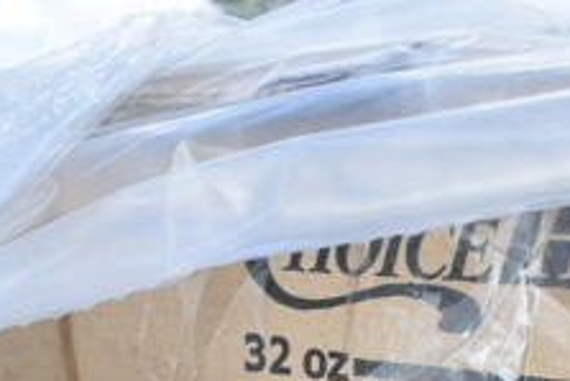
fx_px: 1172
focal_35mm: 74
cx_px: 527
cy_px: 519
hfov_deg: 26.3
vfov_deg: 17.2
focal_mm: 18
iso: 100
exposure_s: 1/125
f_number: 5.6
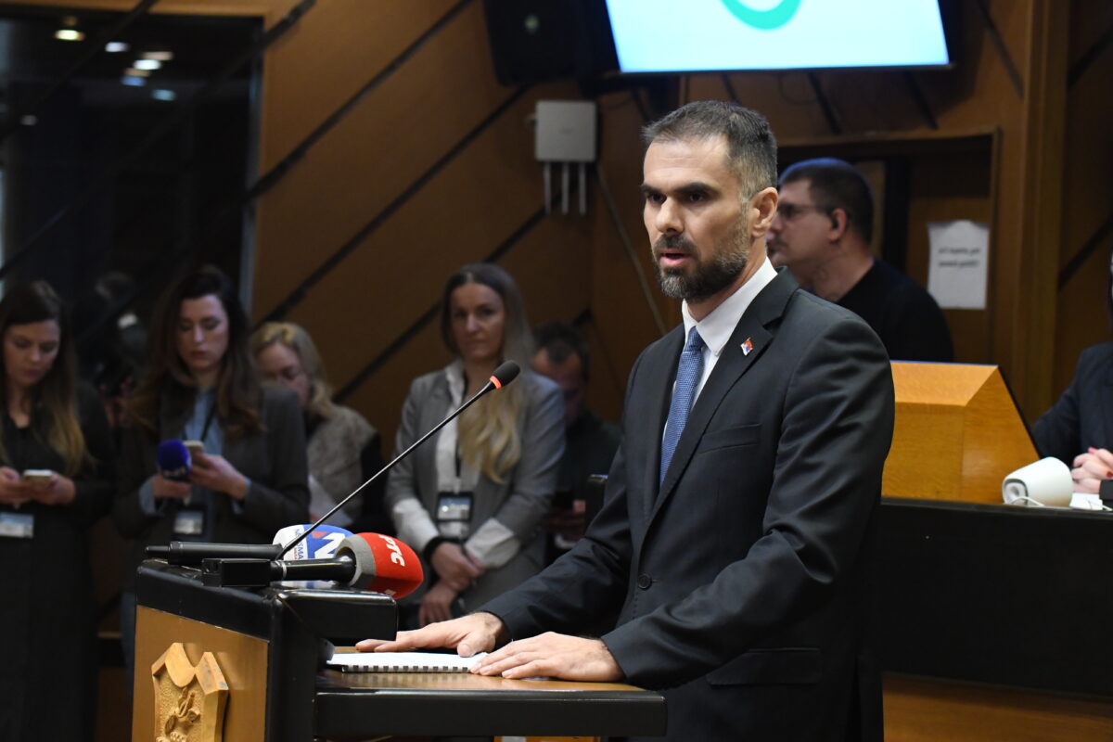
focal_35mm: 112
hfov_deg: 18.3
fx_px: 3462
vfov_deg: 12.2
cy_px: 371
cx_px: 556
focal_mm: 75
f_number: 4.5
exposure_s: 1/160
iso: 5000
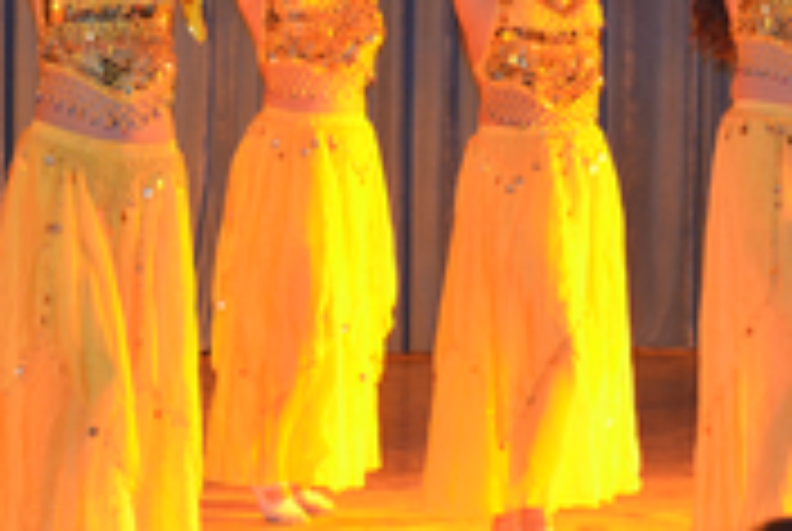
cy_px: -94
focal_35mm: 250
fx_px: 5509
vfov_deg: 5.5
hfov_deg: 8.2
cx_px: 387
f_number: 4.5
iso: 2000
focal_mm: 70
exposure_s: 1/60
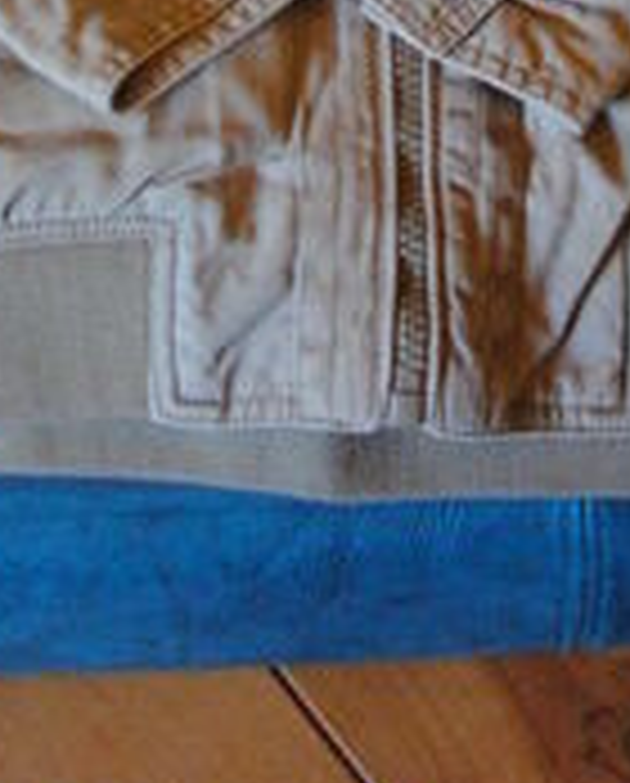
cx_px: 436
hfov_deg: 11.1
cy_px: -488
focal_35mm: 139
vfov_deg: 12.9
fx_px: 3228
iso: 1400
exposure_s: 1/30
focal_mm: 24
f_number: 3.8
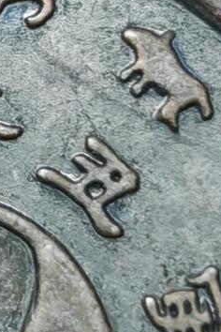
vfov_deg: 4.1
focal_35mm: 503
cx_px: -93
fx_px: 4631
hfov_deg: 2.7
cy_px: 342
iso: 201
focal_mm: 7.62
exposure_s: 1/100
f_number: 1.6
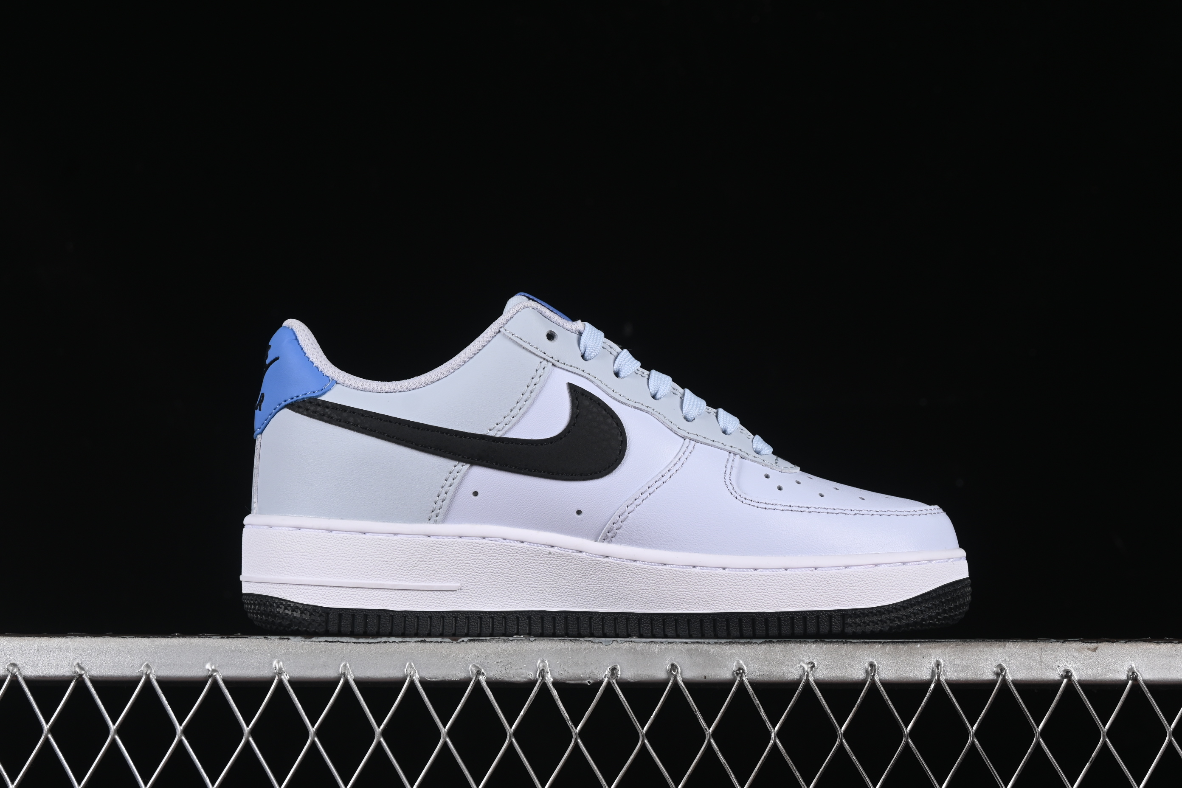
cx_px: 591
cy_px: 394
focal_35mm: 75
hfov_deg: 27.0
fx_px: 2462
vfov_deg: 18.2
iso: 160
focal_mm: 50
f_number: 8
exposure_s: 1/80
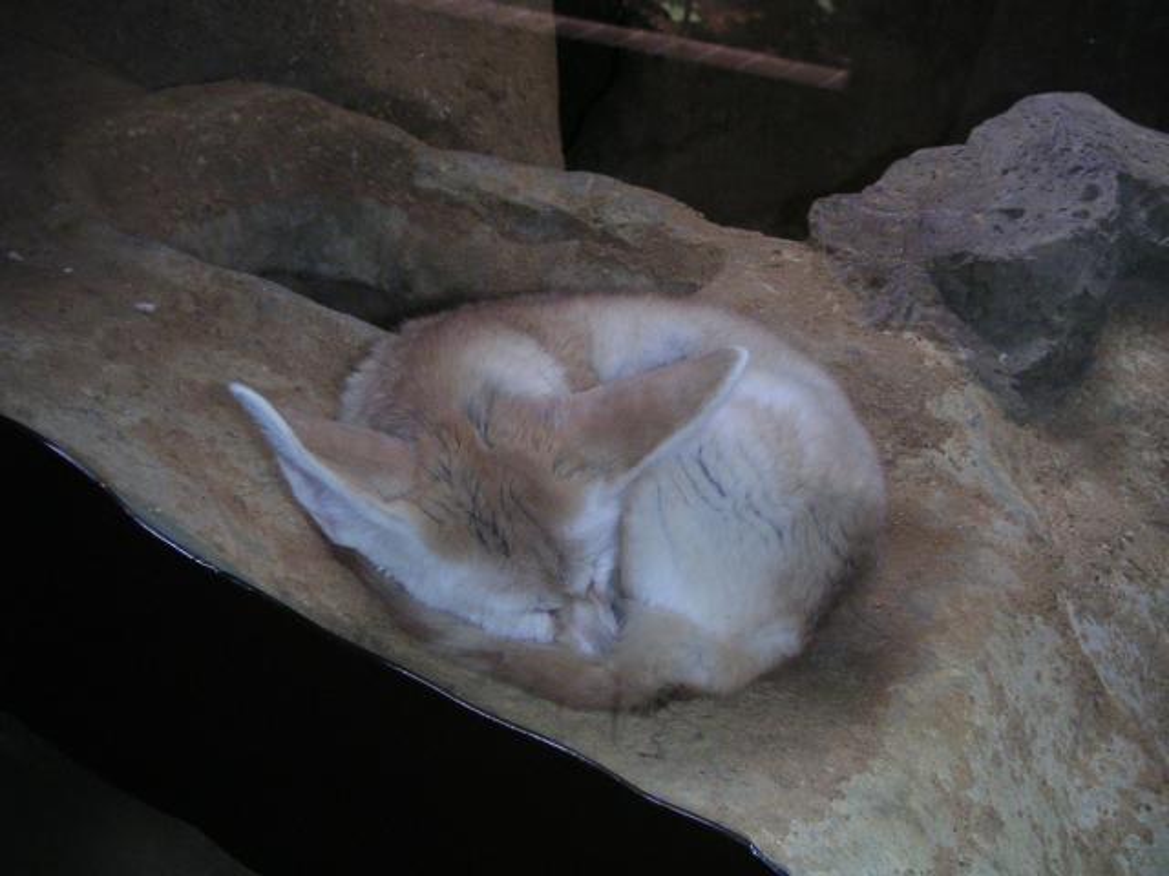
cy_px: 438
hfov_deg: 35.5
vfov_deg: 27.0
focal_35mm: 54
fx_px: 1824
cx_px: 584
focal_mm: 8.4
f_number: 3
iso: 160
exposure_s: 1/60
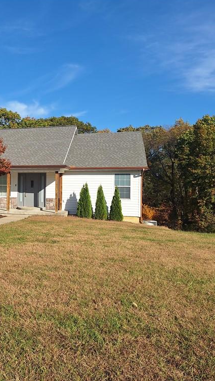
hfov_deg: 32.2
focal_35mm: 34
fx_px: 344
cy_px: 189
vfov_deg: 58.0
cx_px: 6
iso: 40
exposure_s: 1/2793
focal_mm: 5.54
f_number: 1.8
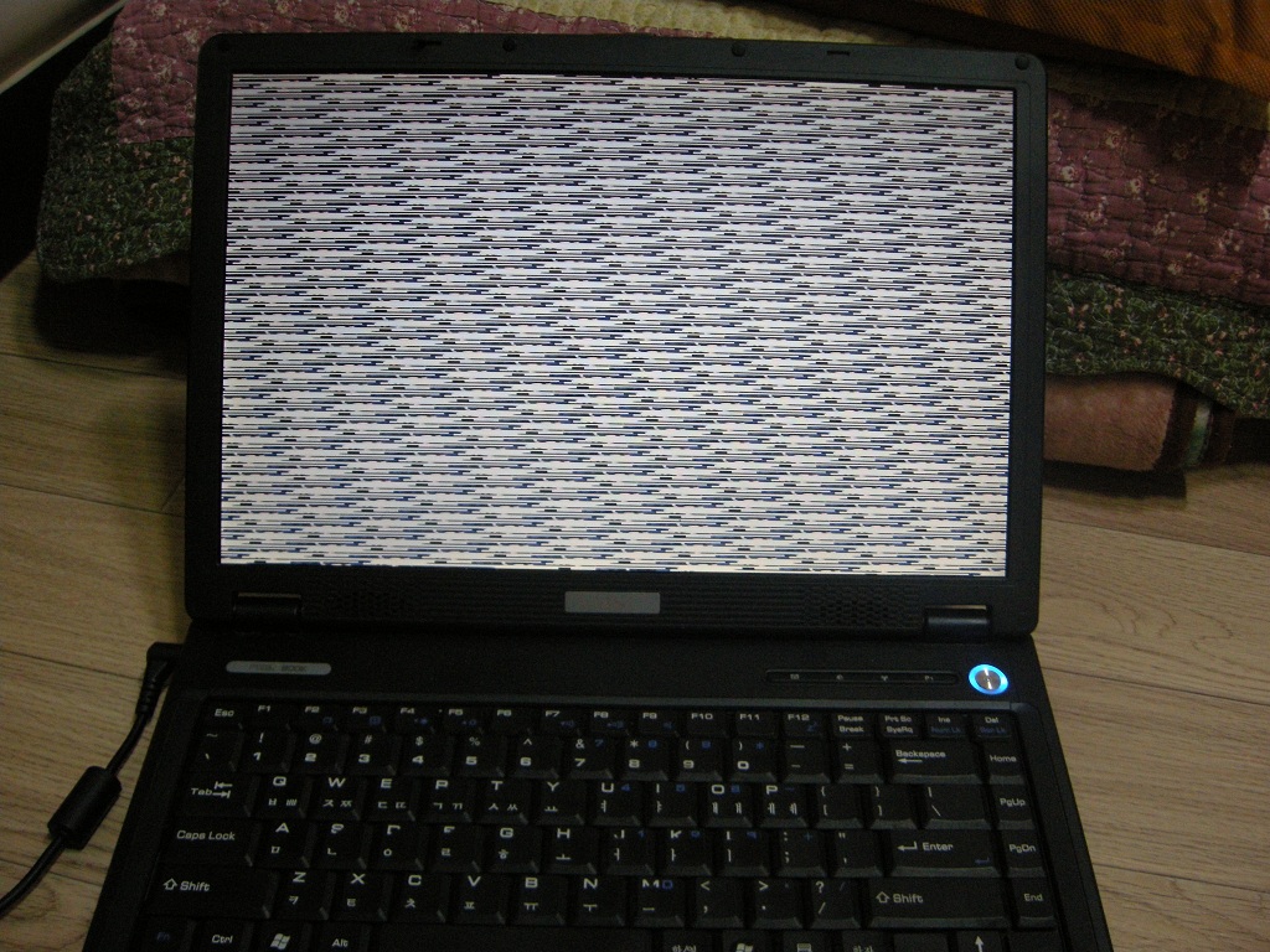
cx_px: 635
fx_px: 1284
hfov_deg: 52.6
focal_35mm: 35
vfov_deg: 40.7
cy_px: 476
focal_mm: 7.5
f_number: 3
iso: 400
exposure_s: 1/49
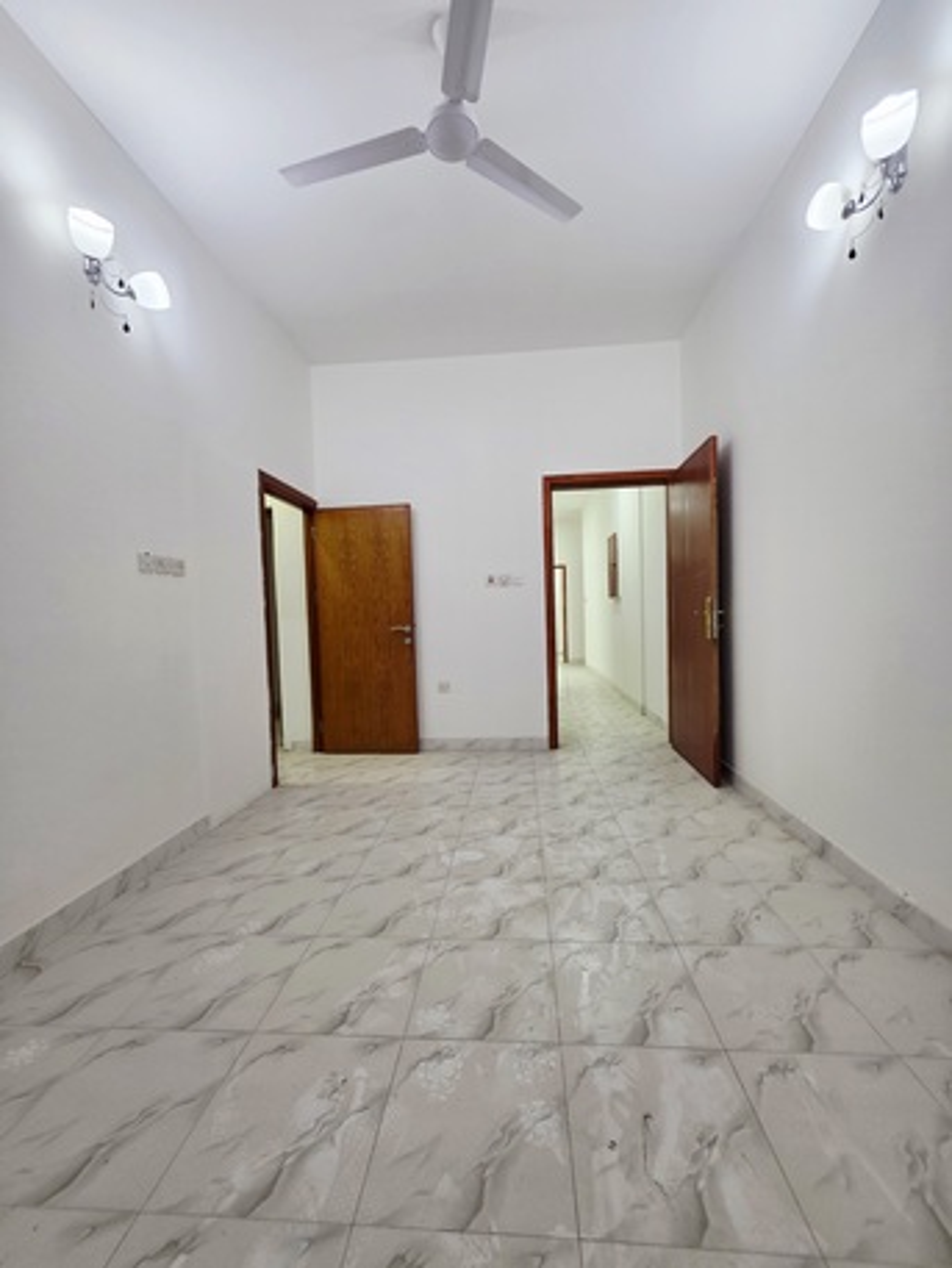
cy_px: 634
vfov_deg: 106.2
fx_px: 476
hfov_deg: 89.9
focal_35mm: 13
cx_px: 476
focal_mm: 2.2
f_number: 1.9
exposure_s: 1/101
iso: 100
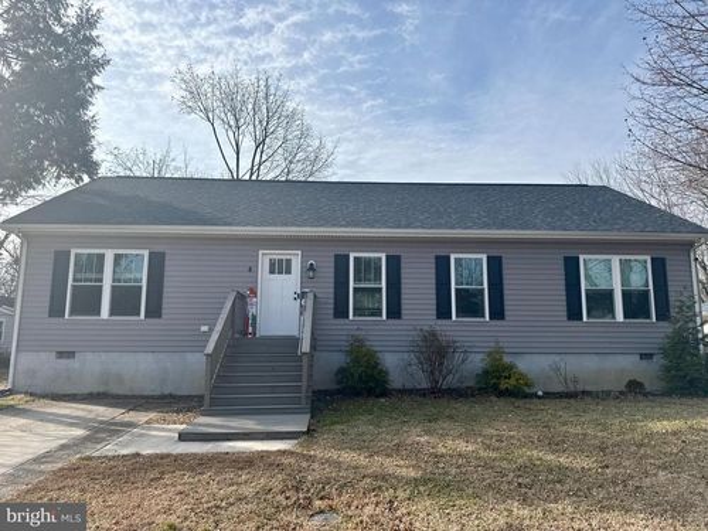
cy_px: 266
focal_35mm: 24
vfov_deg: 56.8
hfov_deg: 71.6
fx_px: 491
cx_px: 354
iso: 80
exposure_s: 1/4975
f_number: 1.78
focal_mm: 6.76
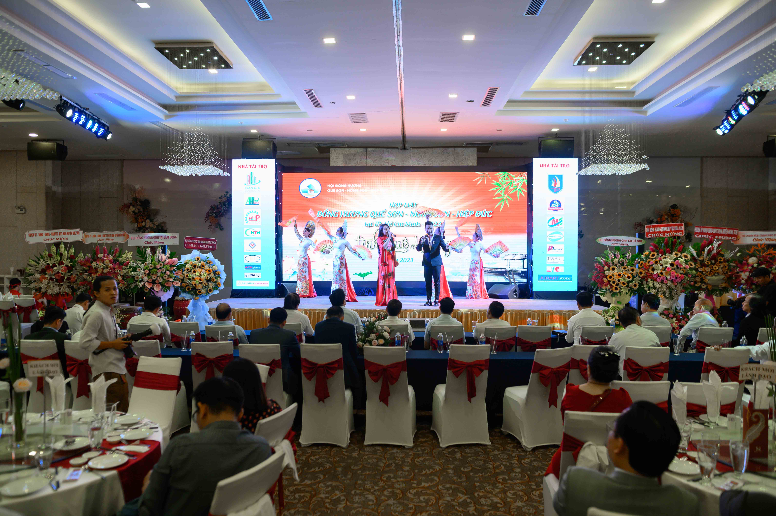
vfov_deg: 53.1
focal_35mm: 24
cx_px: 388
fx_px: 517
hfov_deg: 73.8
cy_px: 258
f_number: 2.5
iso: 640
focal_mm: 24
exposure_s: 1/160
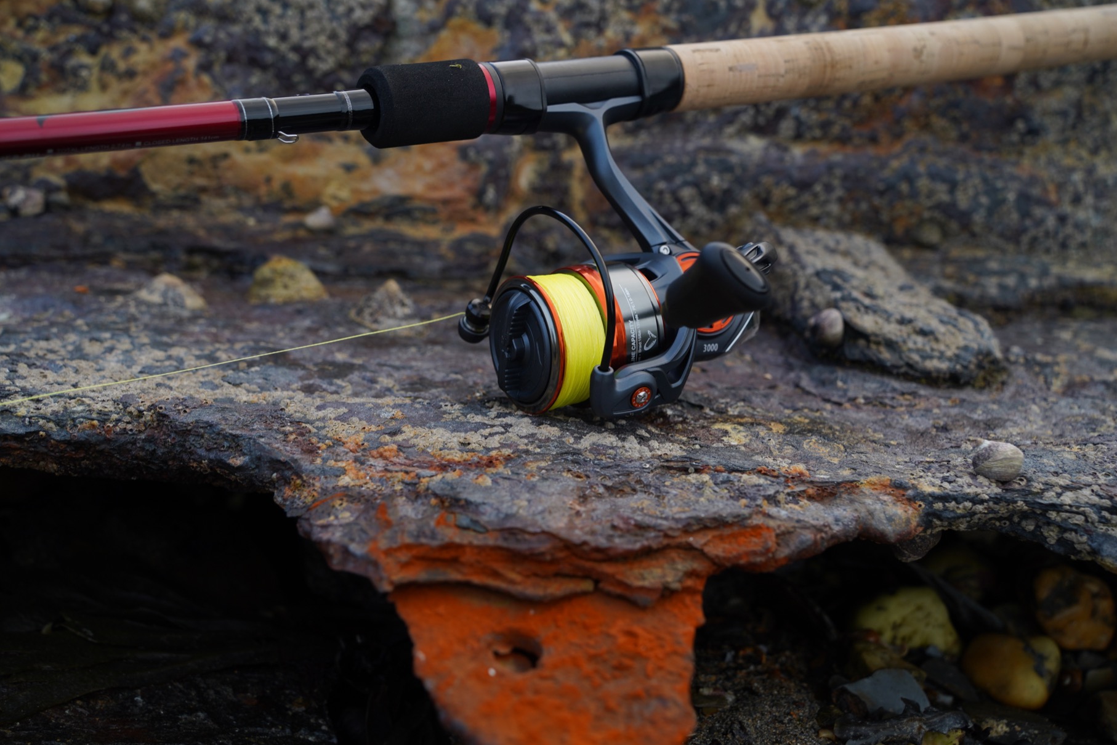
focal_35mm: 43
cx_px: 537
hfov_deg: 45.4
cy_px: 384
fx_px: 1334
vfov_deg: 31.2
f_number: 5
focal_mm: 39
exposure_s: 1/100
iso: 200
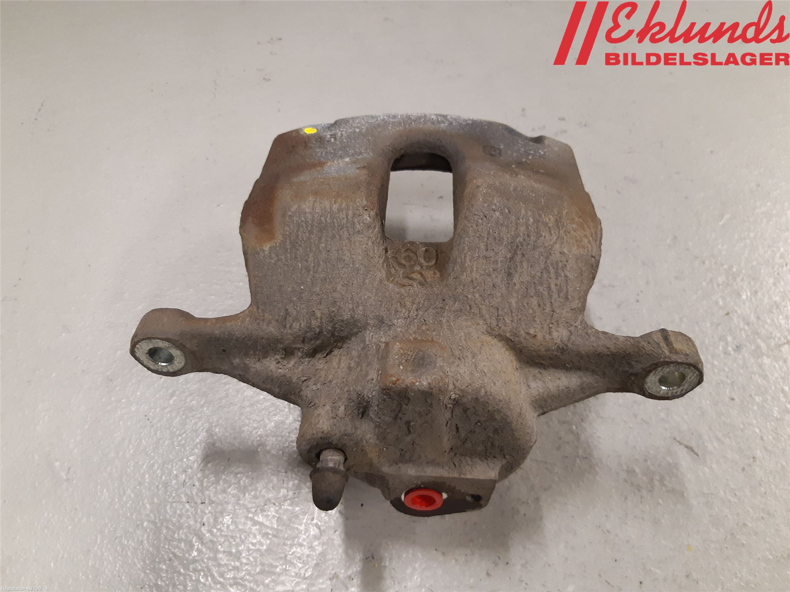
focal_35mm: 26
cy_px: 296
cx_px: 395
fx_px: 593
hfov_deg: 67.3
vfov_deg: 53.1
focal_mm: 3.93
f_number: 1.7
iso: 160
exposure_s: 1/50
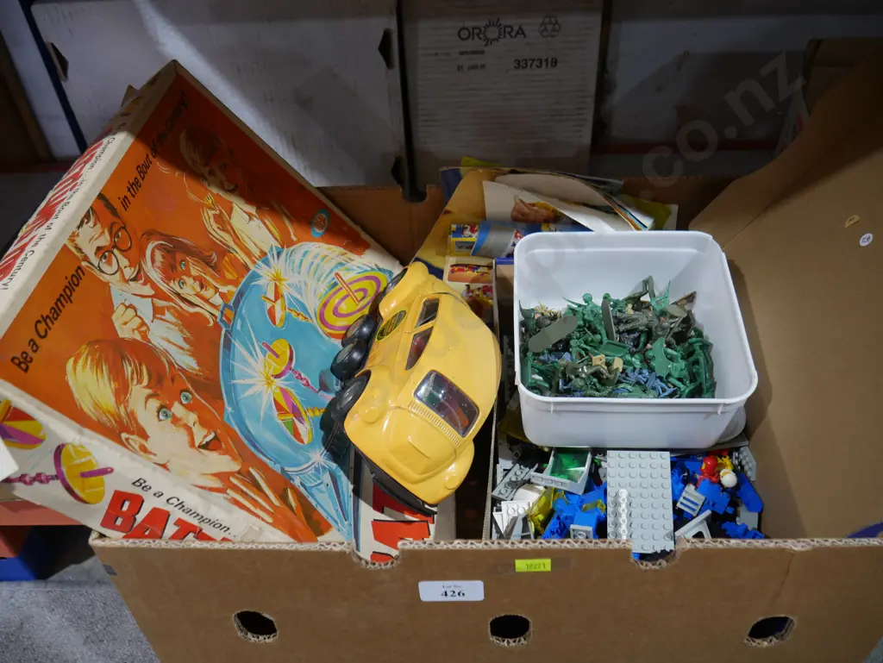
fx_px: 715
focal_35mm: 28
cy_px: 332
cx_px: 442
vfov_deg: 49.8
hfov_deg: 63.4
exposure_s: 1/60
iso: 400
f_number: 3.5
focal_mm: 14
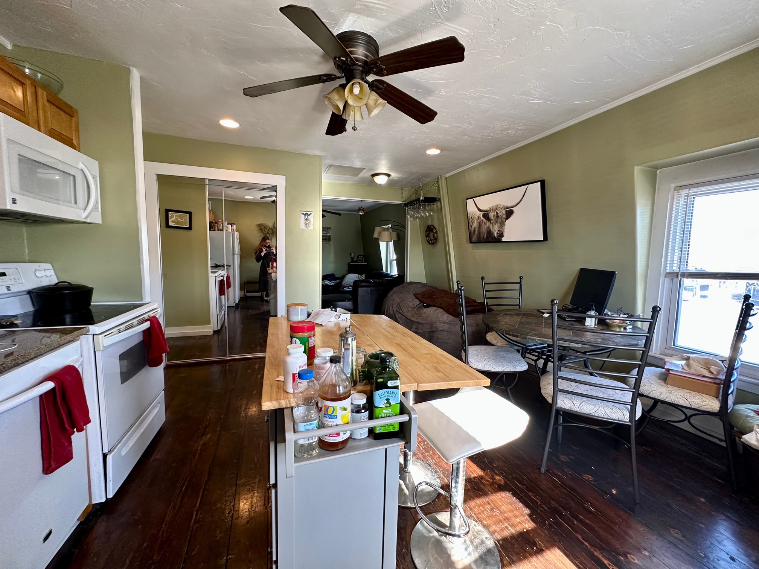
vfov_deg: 85.7
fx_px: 307
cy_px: 284
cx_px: 380
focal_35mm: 14
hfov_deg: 102.1
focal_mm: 2.22
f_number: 2.2
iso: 160
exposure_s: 1/60
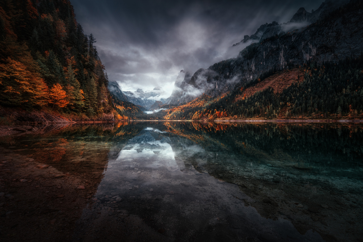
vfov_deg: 77.4
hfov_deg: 100.4
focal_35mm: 15
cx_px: 182
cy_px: 121
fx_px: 151
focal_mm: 15
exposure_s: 1/90
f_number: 13
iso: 100
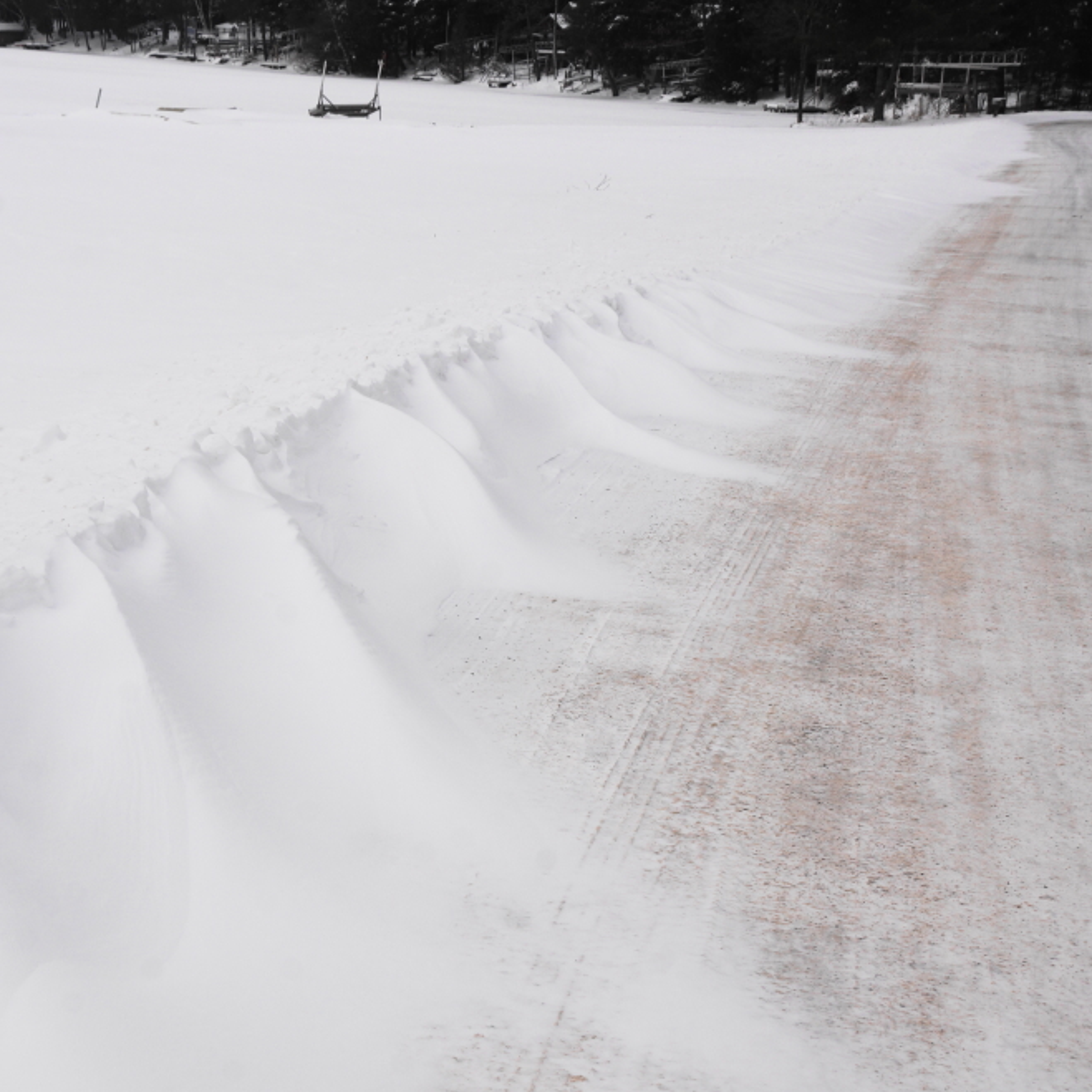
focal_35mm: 68
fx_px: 2414
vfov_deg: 25.5
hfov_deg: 25.3
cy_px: 545
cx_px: 307
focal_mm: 35
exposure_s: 1/100
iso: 100
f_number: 11
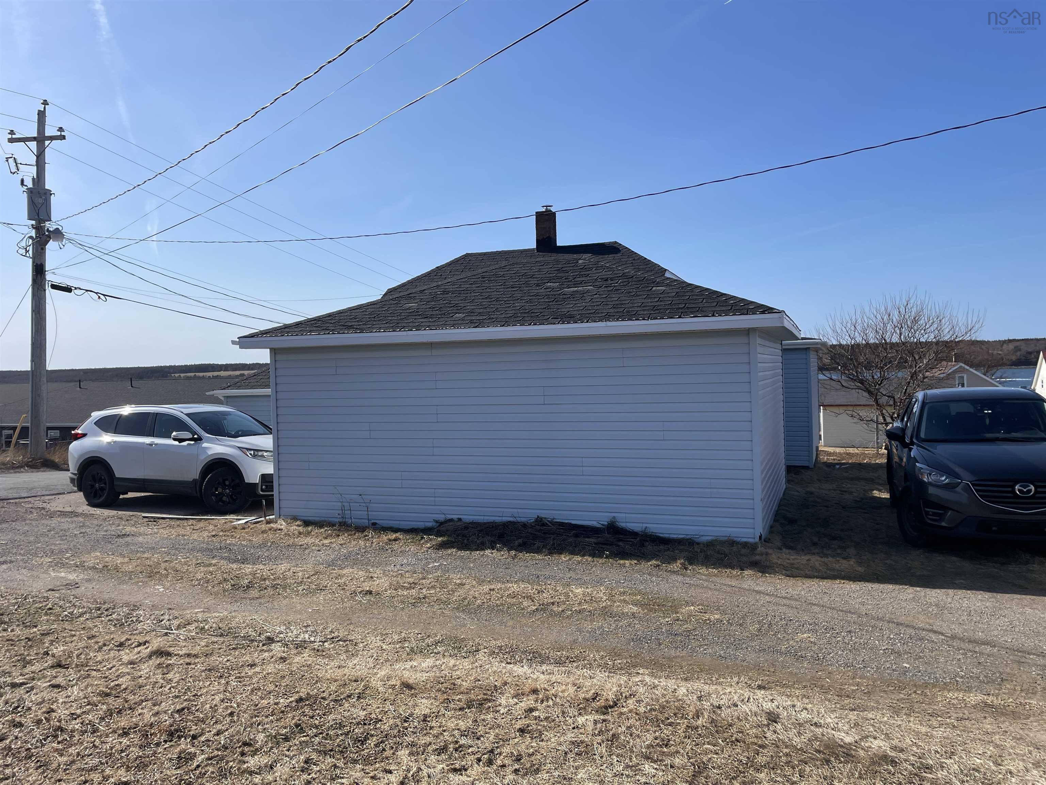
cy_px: 392
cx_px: 523
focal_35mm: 26
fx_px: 786
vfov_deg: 53.1
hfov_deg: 67.3
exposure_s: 1/5556
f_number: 1.6
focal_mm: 4.2
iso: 32
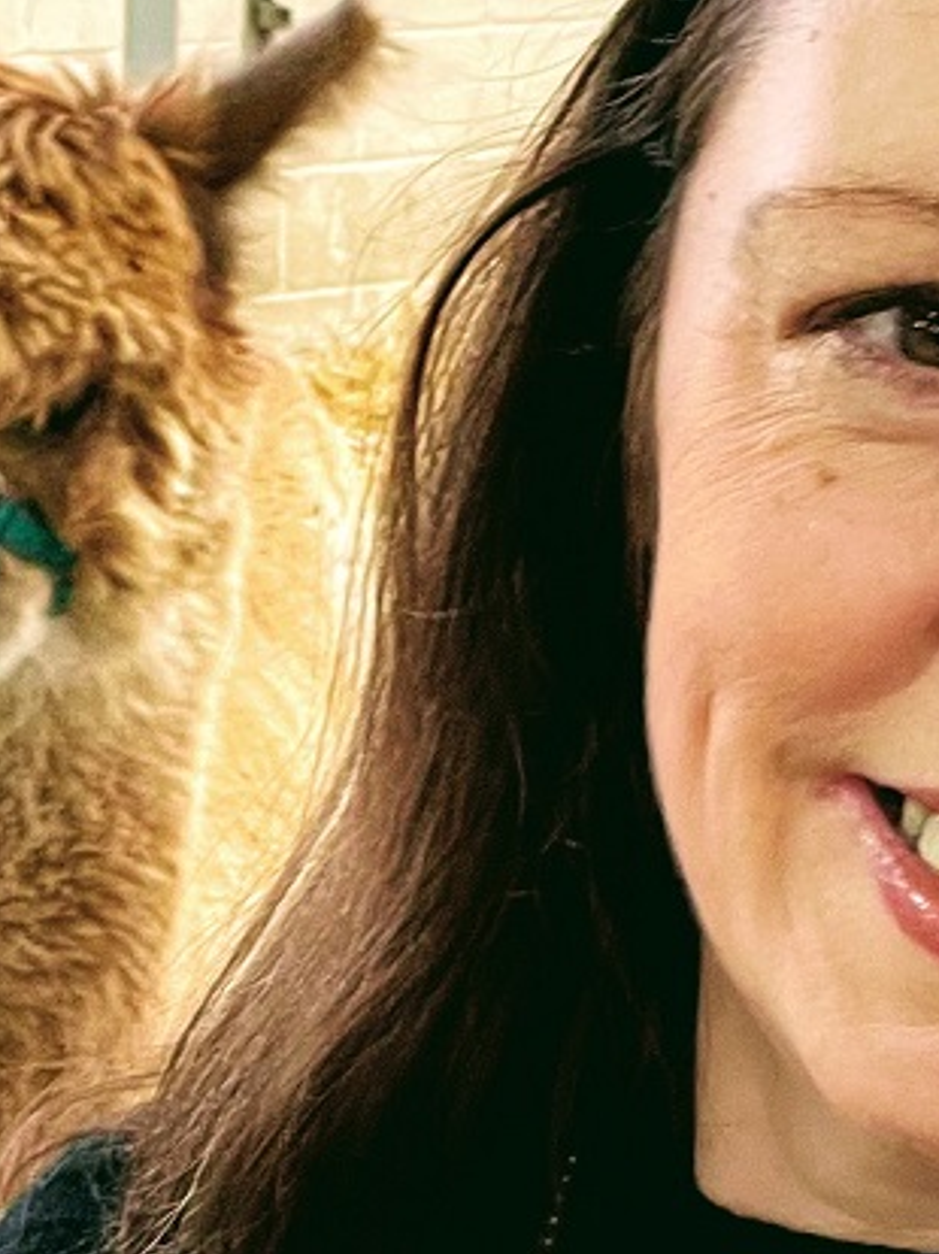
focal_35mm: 87
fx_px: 3150
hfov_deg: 16.9
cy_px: 942
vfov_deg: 22.3
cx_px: 339
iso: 250
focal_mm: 2.71
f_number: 2.2
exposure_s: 1/33
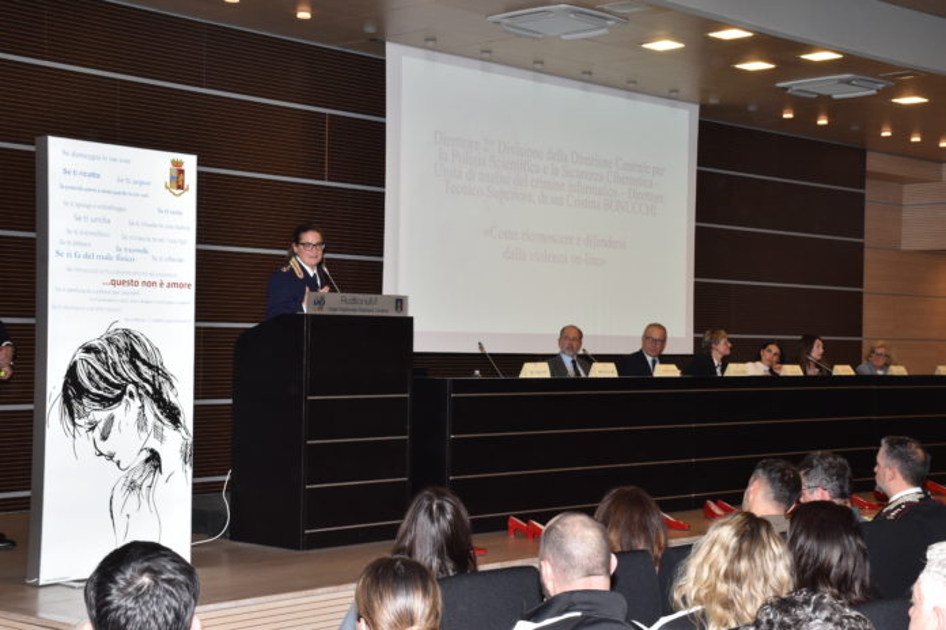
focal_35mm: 60
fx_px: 1577
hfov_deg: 33.4
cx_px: 473
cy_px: 315
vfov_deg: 22.6
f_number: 11
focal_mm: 40
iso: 800
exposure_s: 1/60
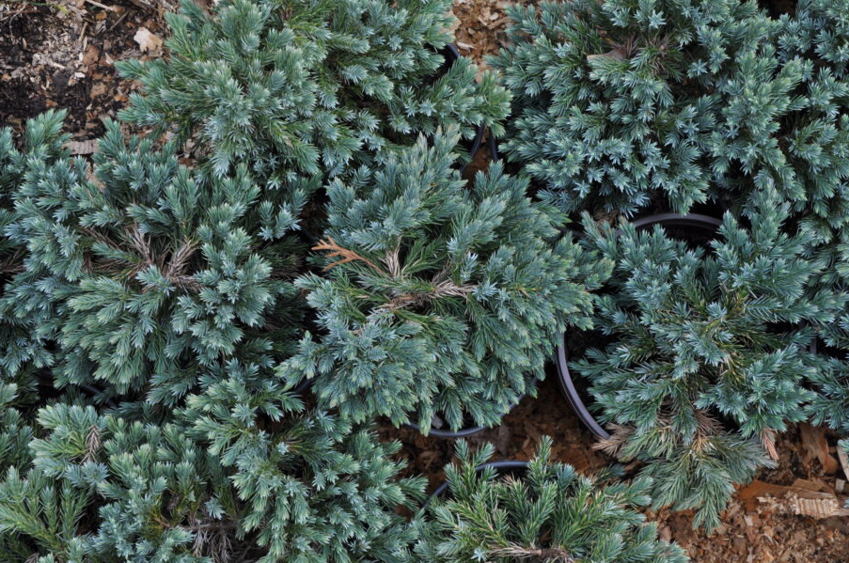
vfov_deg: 22.7
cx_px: 426
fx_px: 1403
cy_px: 314
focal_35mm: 60
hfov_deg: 33.7
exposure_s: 1/60
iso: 200
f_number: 11
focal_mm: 35
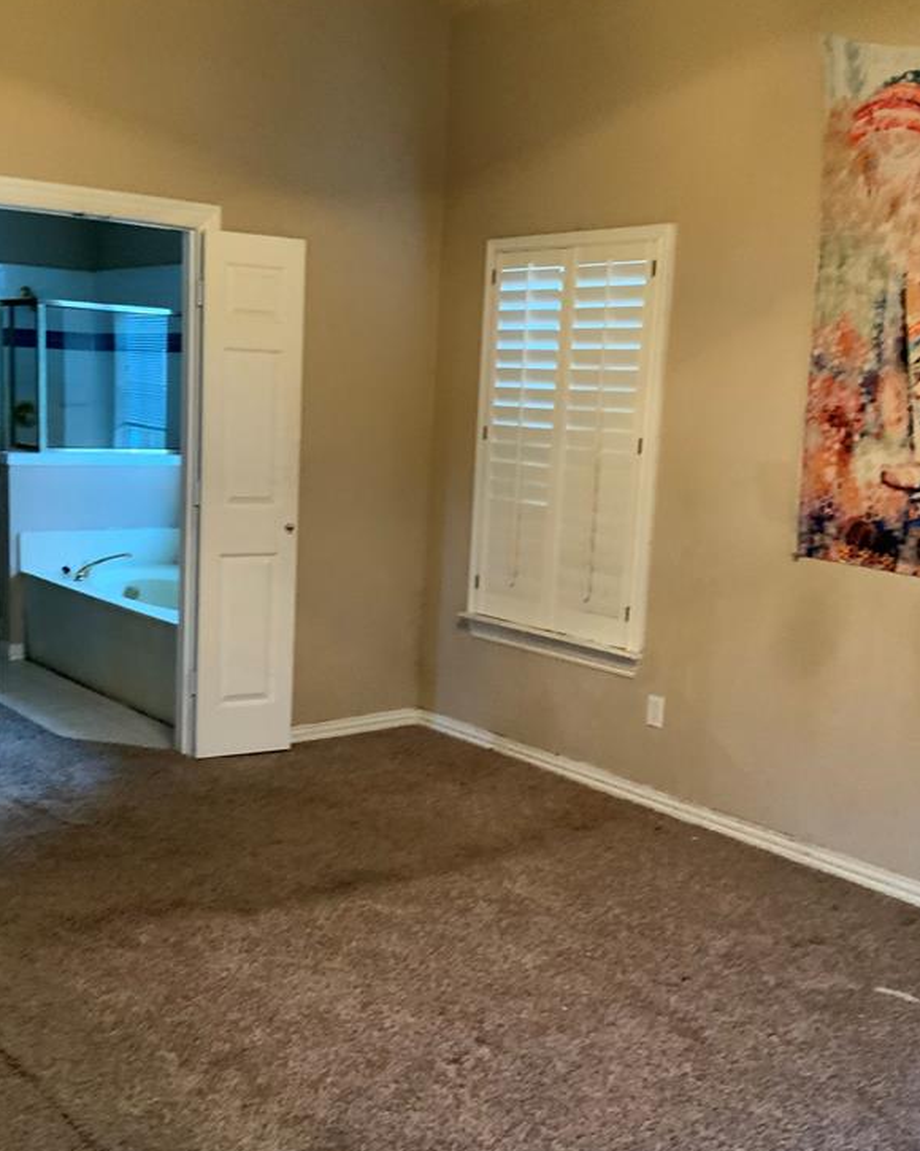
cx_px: 401
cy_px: 591
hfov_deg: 37.3
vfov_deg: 45.8
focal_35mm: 40
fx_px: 1361
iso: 250
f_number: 1.8
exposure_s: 1/30
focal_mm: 3
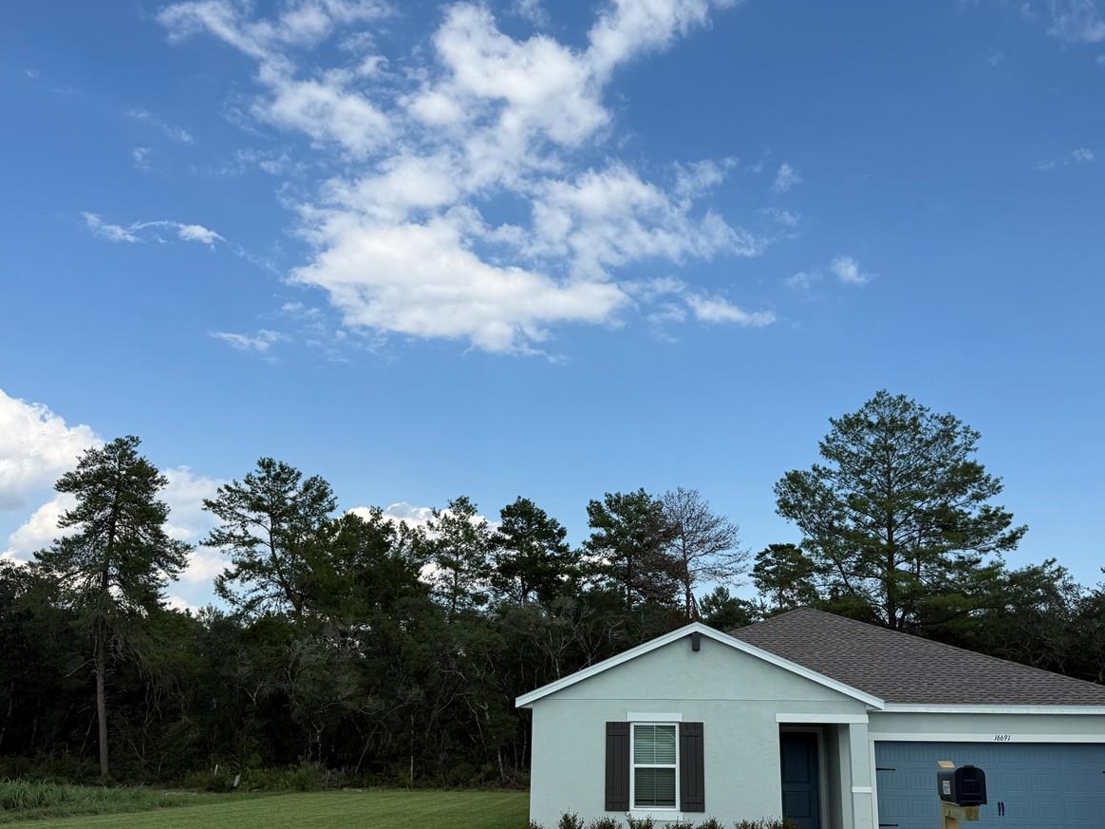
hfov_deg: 55.2
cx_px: 609
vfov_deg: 42.8
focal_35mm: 33
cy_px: 474
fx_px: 1053
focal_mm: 6.76
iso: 80
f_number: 1.78
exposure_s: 1/4405
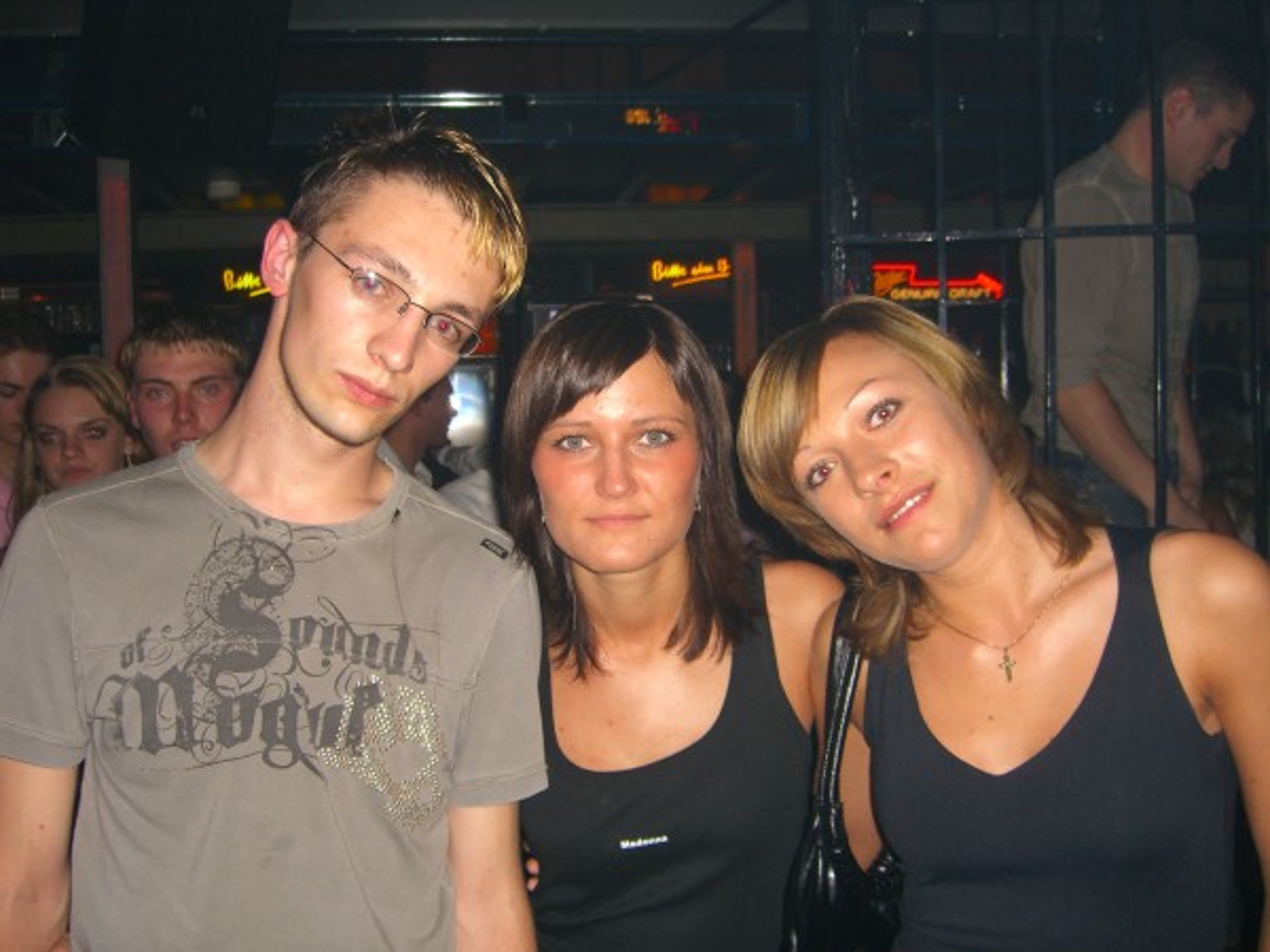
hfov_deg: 49.0
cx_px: 635
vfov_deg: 37.7
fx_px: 1394
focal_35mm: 38
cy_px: 476
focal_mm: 7.9
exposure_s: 1/60
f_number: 2.8
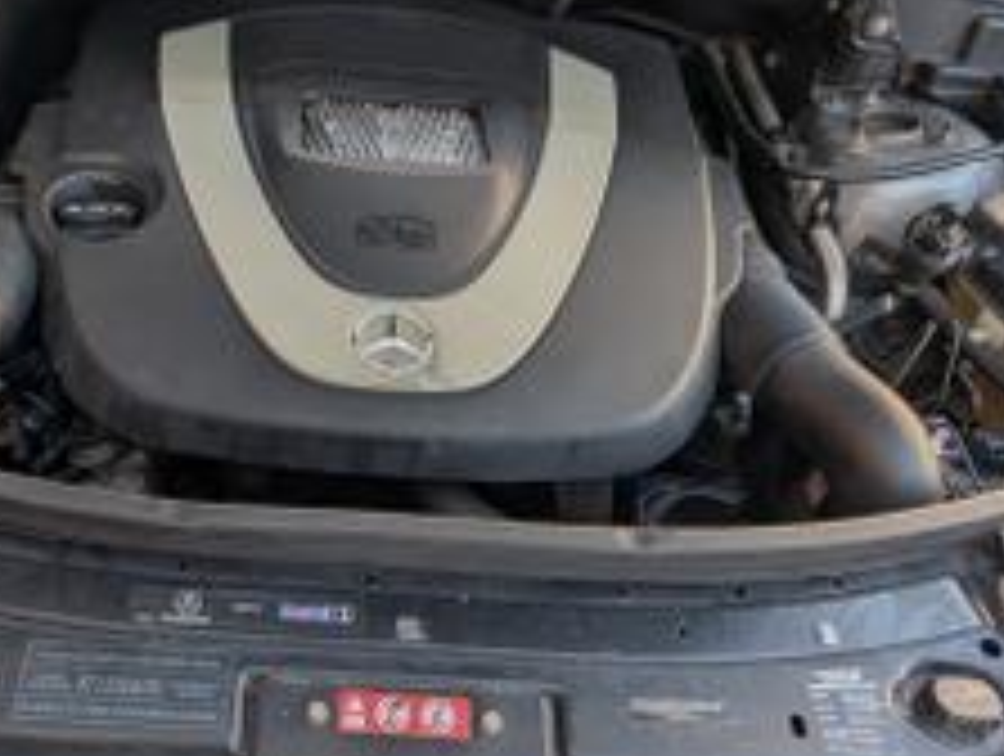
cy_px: 450
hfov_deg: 50.7
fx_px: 1046
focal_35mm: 36
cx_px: 374
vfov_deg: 39.6
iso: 44
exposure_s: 1/153
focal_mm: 2.35
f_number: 2.2
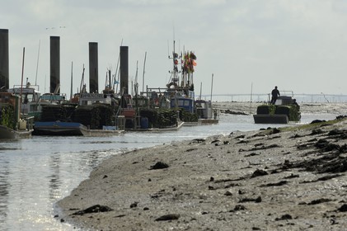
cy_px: 116
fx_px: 2889
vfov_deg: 4.6
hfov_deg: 6.9
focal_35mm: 300
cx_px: 174
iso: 100
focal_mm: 200
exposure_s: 1/400
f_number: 8.5
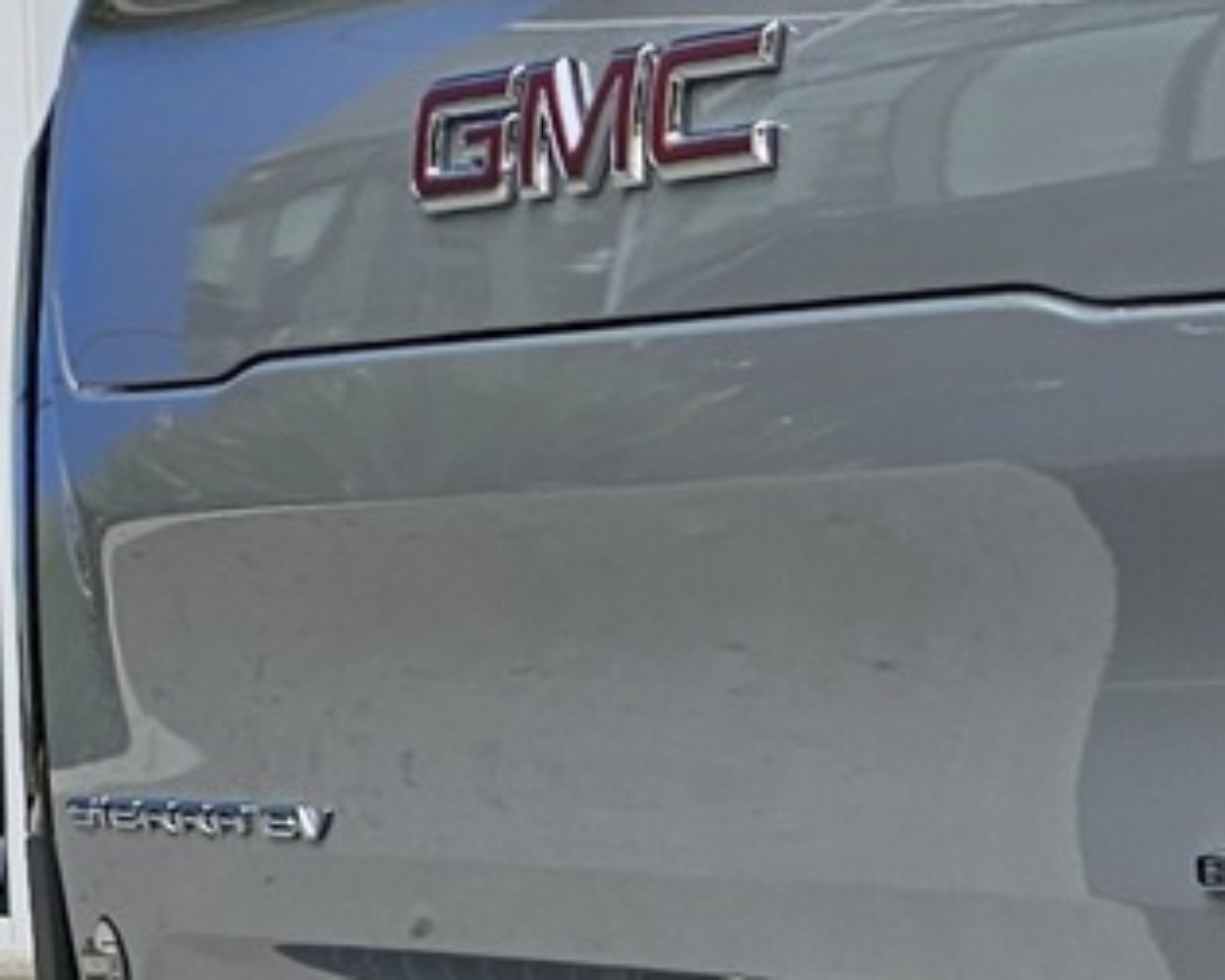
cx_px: 2742
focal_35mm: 146
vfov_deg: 10.4
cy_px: 1244
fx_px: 5293
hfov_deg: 11.4
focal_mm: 6.3
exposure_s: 1/270
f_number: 1.7
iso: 10
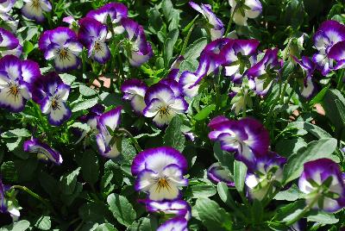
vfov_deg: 21.6
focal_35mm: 63
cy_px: 116
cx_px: 172
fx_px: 605
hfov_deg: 31.8
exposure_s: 1/100
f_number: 8
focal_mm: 42
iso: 100
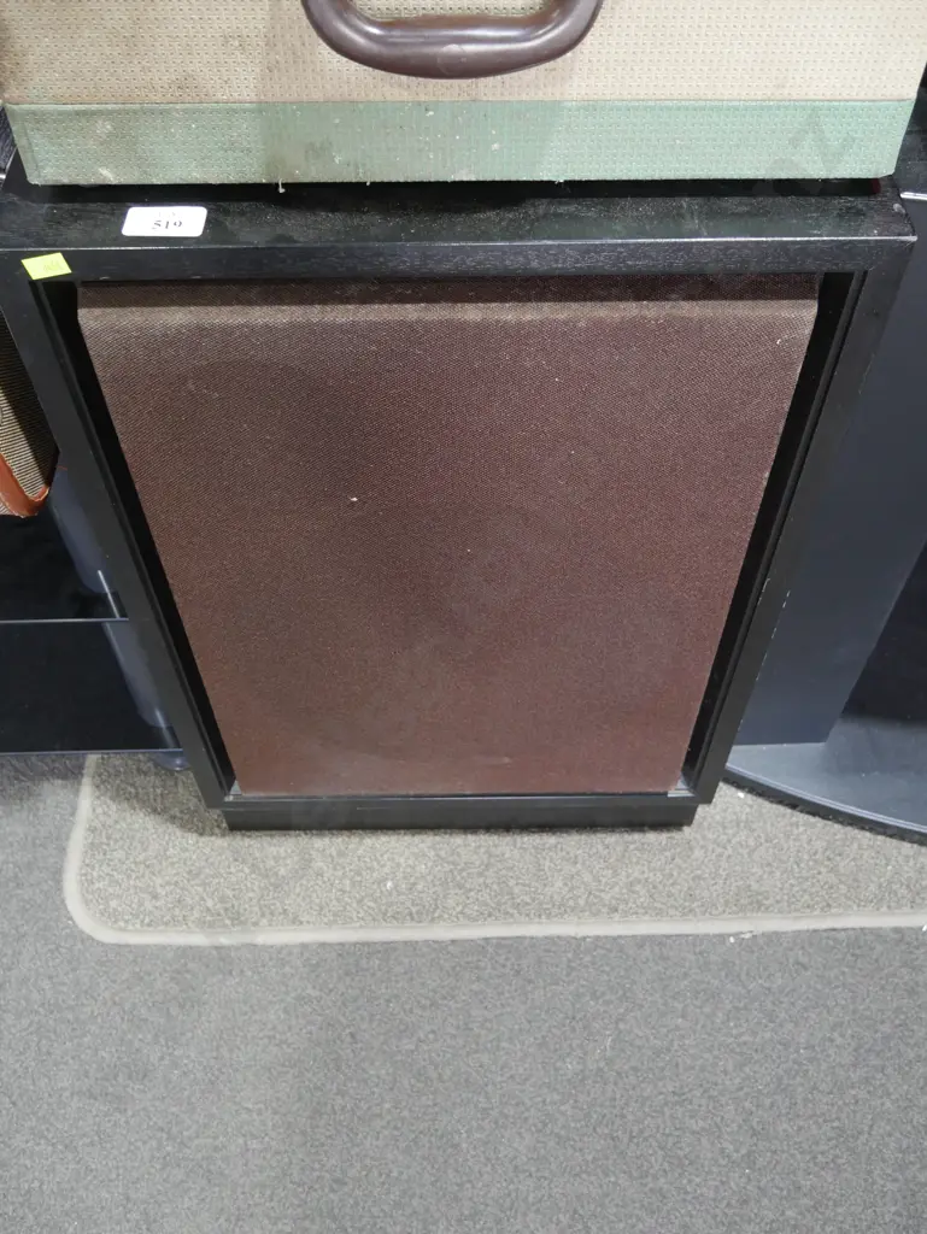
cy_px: 617
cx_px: 464
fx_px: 1142
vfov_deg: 56.8
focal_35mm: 32
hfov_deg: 44.2
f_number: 3.6
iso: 640
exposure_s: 1/60
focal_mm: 16
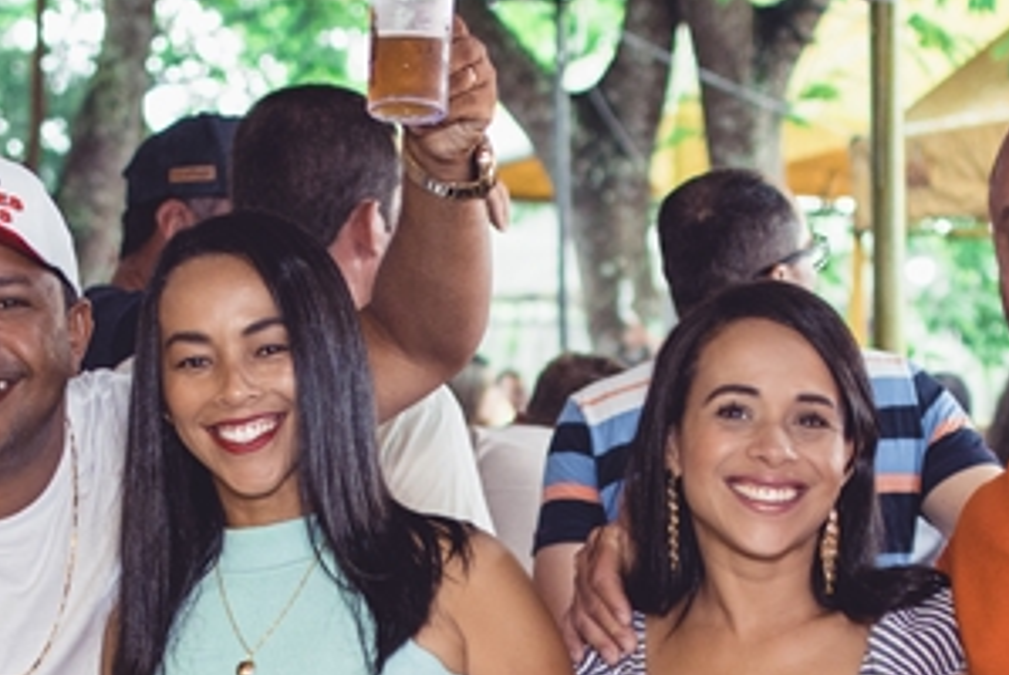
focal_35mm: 130
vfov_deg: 10.4
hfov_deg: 15.7
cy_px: 761
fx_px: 3654
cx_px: 486
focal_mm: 35
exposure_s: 1/250
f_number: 2.5
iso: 1600
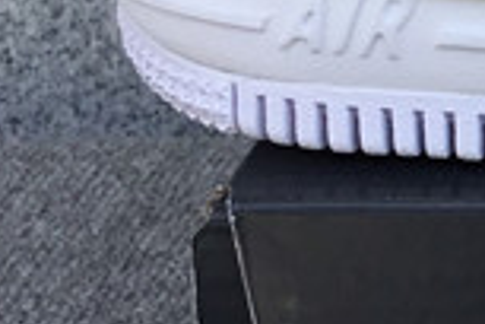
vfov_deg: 7.2
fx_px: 2560
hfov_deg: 10.0
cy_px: 2
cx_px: 999
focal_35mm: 190
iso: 25
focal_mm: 3.3
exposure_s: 1/479
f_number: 2.4
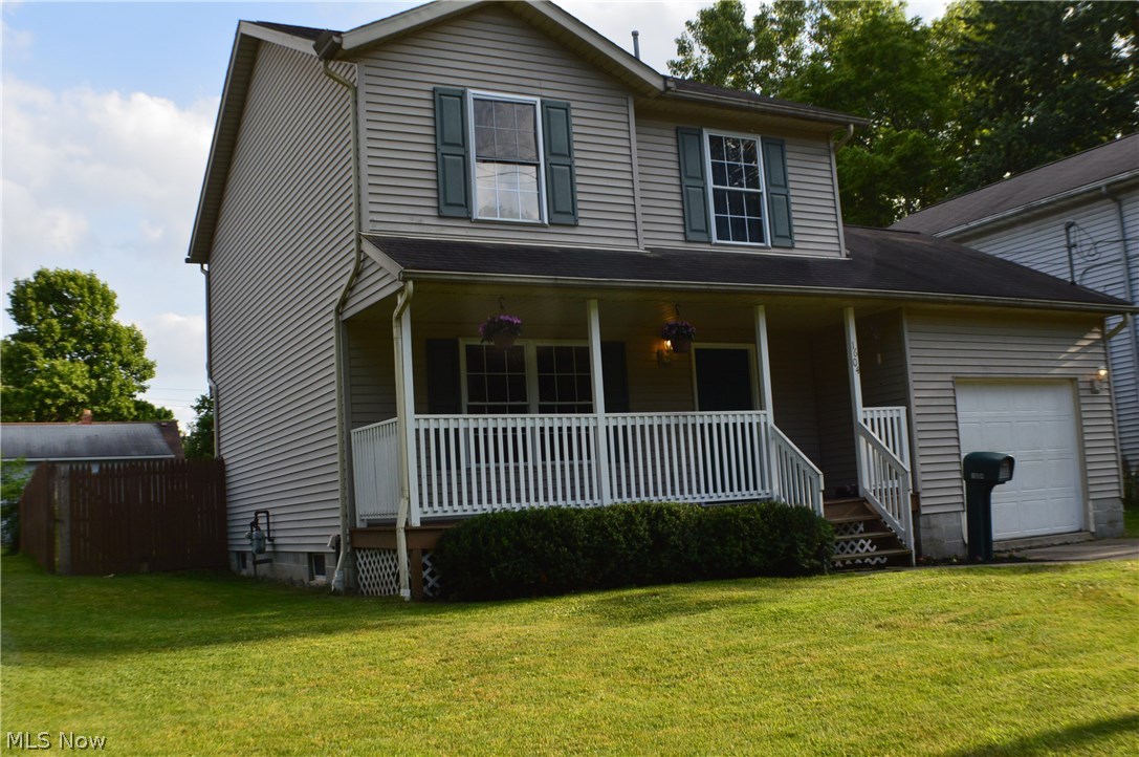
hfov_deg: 41.2
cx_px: 570
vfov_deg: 28.0
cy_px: 378
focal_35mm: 48
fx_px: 1517
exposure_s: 1/250
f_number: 10
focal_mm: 32
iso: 400
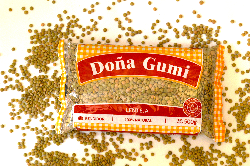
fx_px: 572
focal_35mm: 82
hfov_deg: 24.6
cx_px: 125
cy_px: 83
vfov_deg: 16.5
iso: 500
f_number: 8
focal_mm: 55
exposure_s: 1/80
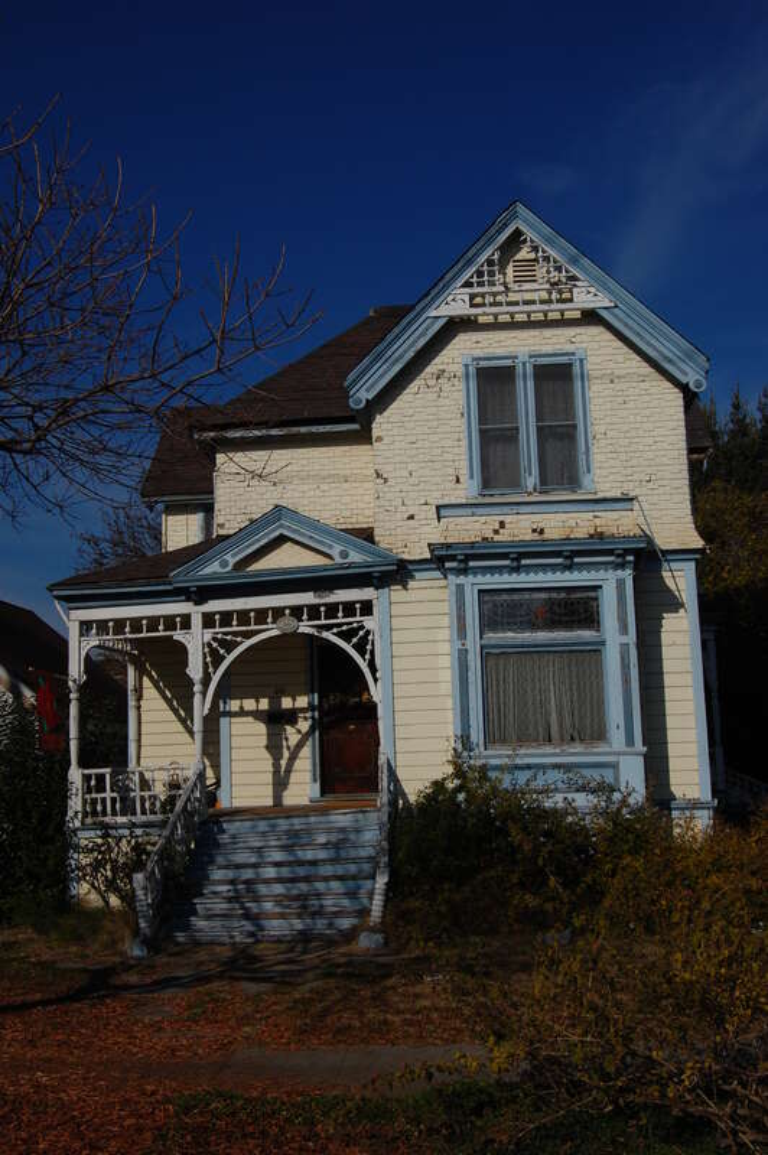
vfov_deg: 49.6
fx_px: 1250
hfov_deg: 34.2
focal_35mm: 39
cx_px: 384
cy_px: 578
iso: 200
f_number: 16
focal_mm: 26
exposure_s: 1/500
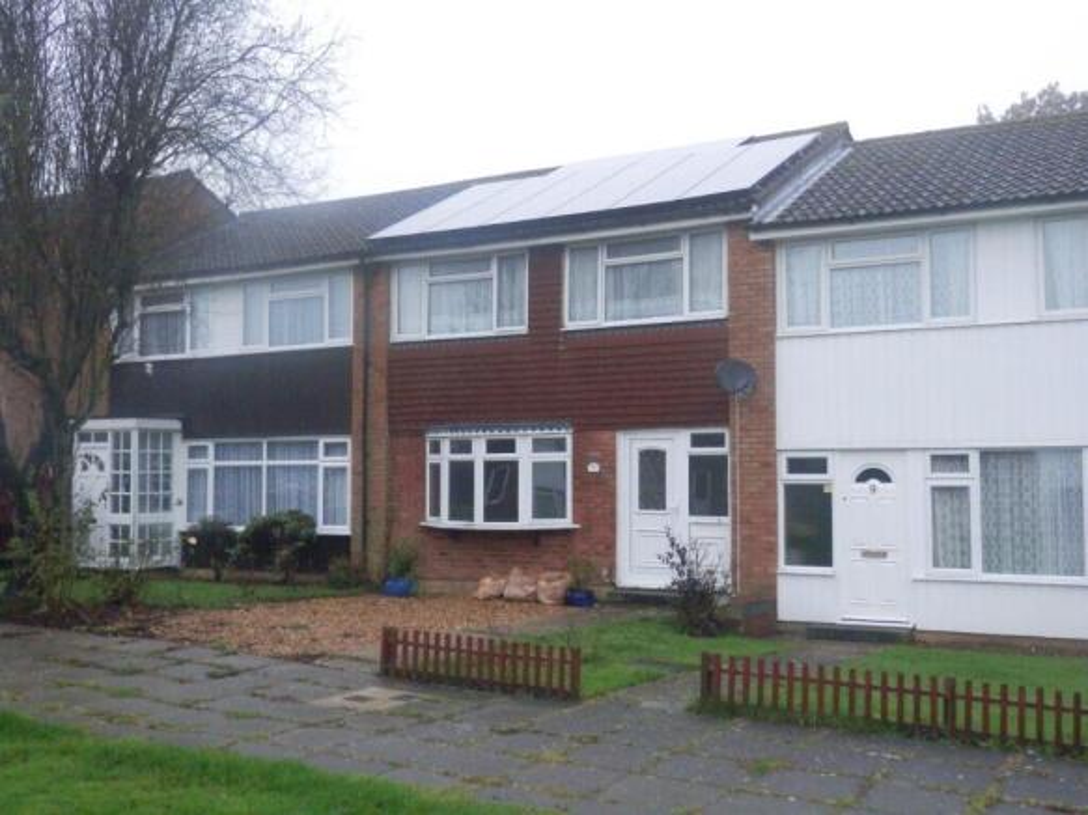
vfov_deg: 38.7
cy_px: 408
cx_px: 544
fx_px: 1163
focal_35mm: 37
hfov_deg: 50.1
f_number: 3.6
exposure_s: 1/160
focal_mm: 6.6
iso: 500
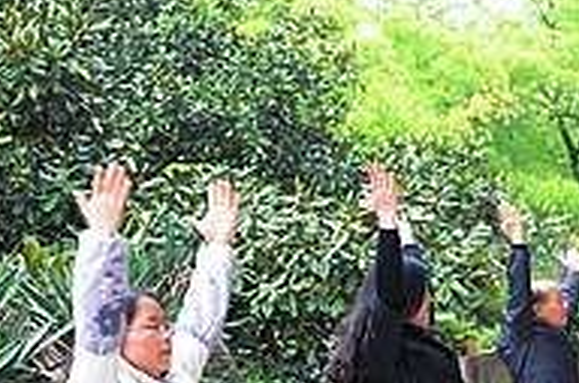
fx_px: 1909
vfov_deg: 11.2
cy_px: 505
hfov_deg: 17.1
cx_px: 139
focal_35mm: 119
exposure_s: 1/125
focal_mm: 38
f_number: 5.6
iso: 640
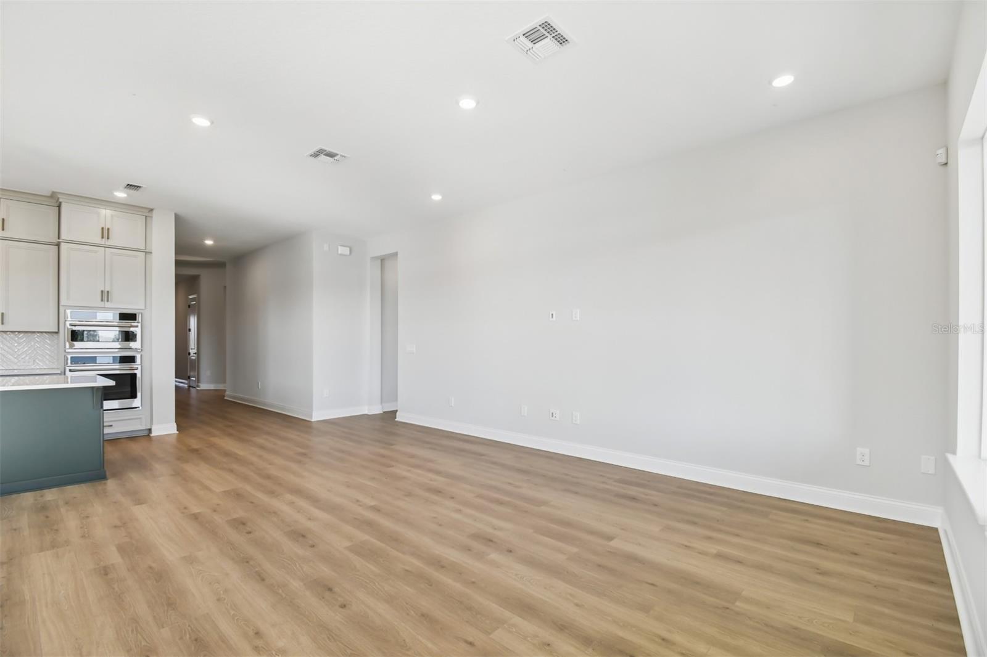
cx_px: 494
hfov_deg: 100.4
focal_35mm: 15
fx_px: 411
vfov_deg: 77.3
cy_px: 328
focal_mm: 10
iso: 100
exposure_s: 1/50
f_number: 6.3
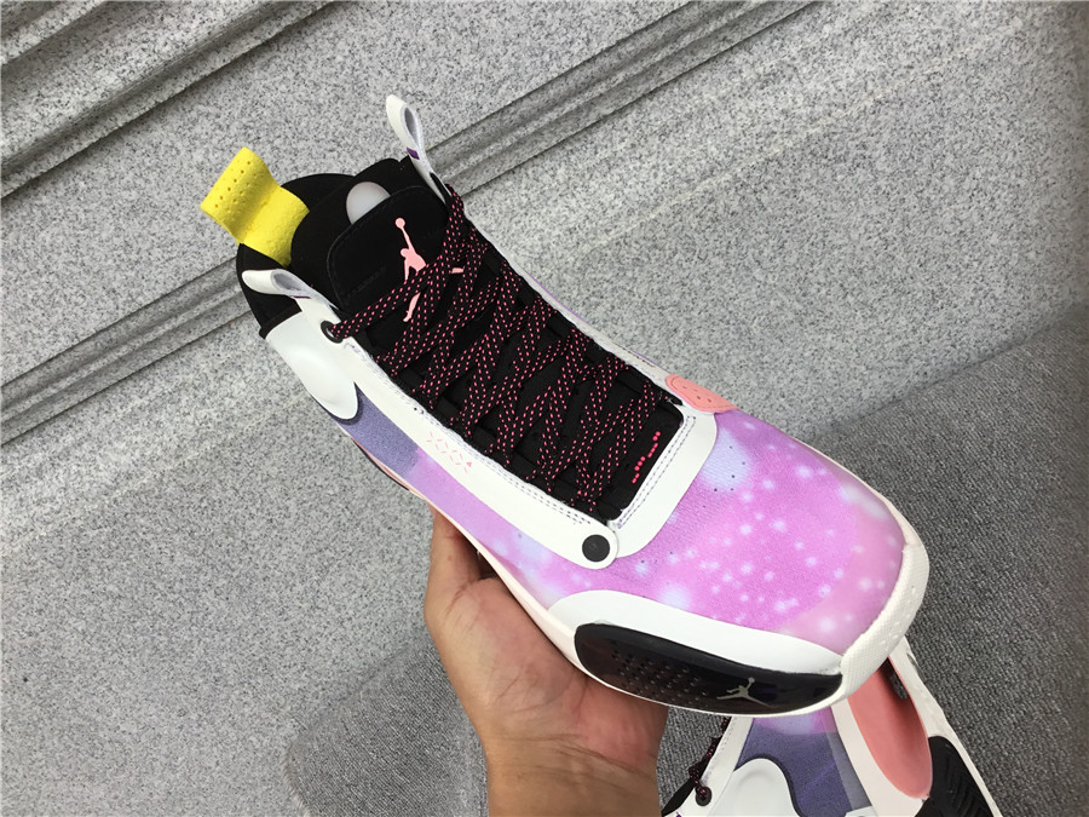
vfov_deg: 45.4
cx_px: 544
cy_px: 408
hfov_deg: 58.4
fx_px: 975
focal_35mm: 31
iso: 32
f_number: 2.4
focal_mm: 3.3
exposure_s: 1/100
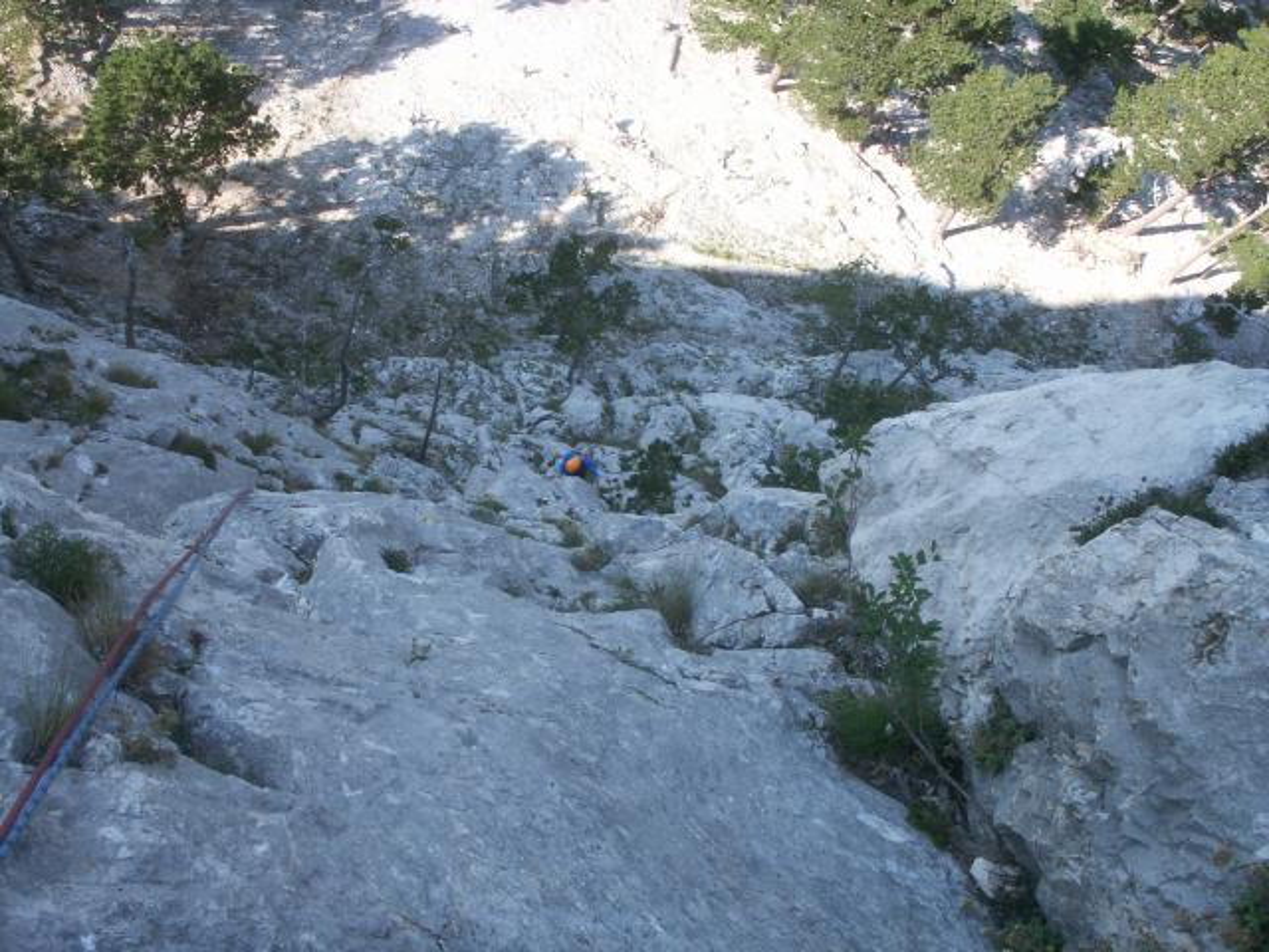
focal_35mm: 37
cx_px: 634
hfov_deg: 50.1
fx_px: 1356
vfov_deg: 38.7
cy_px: 476
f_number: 7.1
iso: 50
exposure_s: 1/60
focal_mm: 7.7
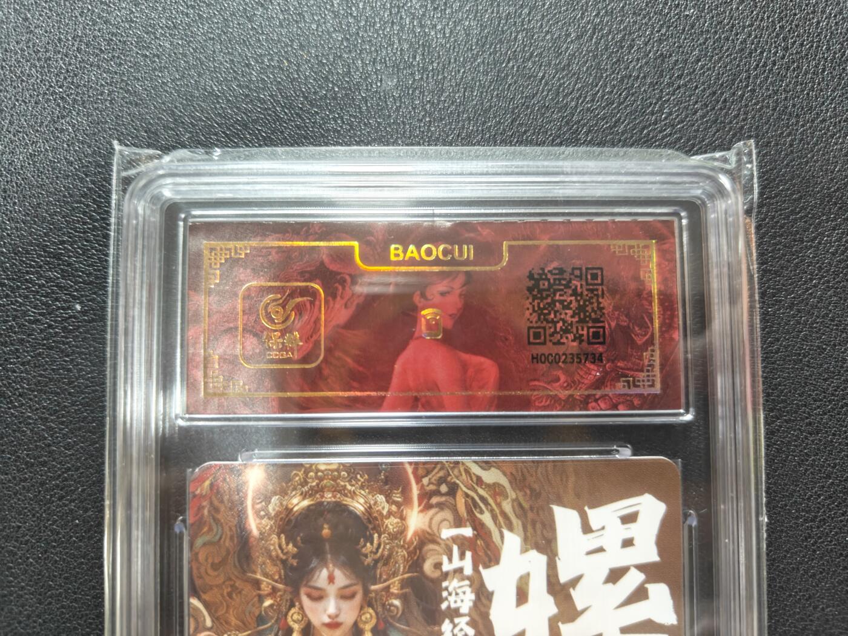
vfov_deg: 56.8
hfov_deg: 71.6
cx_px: 424
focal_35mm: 24
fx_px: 588
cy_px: 318
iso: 200
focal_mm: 5.59
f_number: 1.8
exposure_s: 1/34
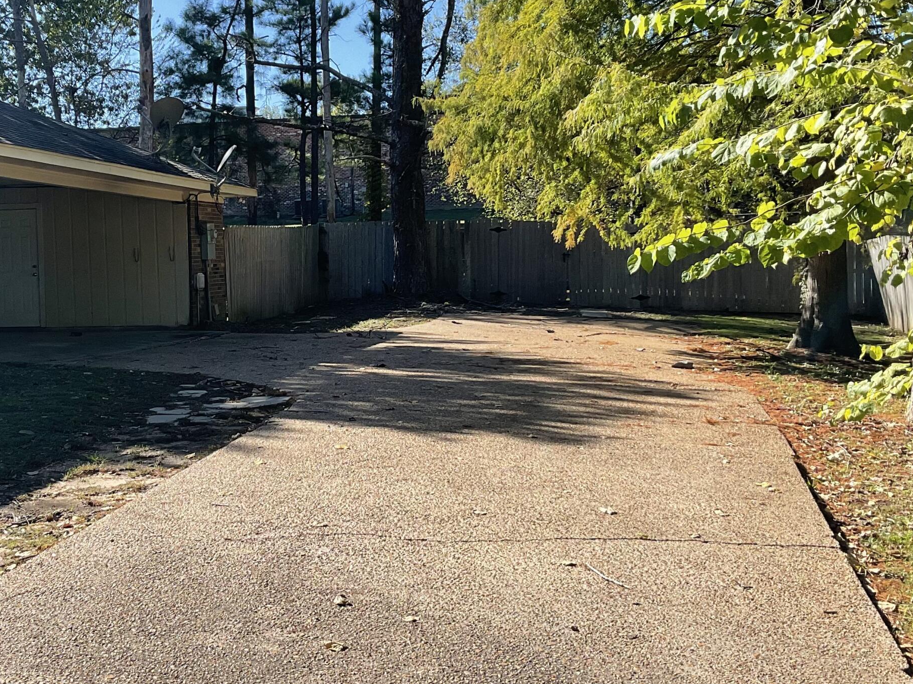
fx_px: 1266
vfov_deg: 30.2
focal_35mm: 48
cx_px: 352
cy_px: 267
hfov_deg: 39.4
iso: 16
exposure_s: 1/997
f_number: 1.8
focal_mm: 3
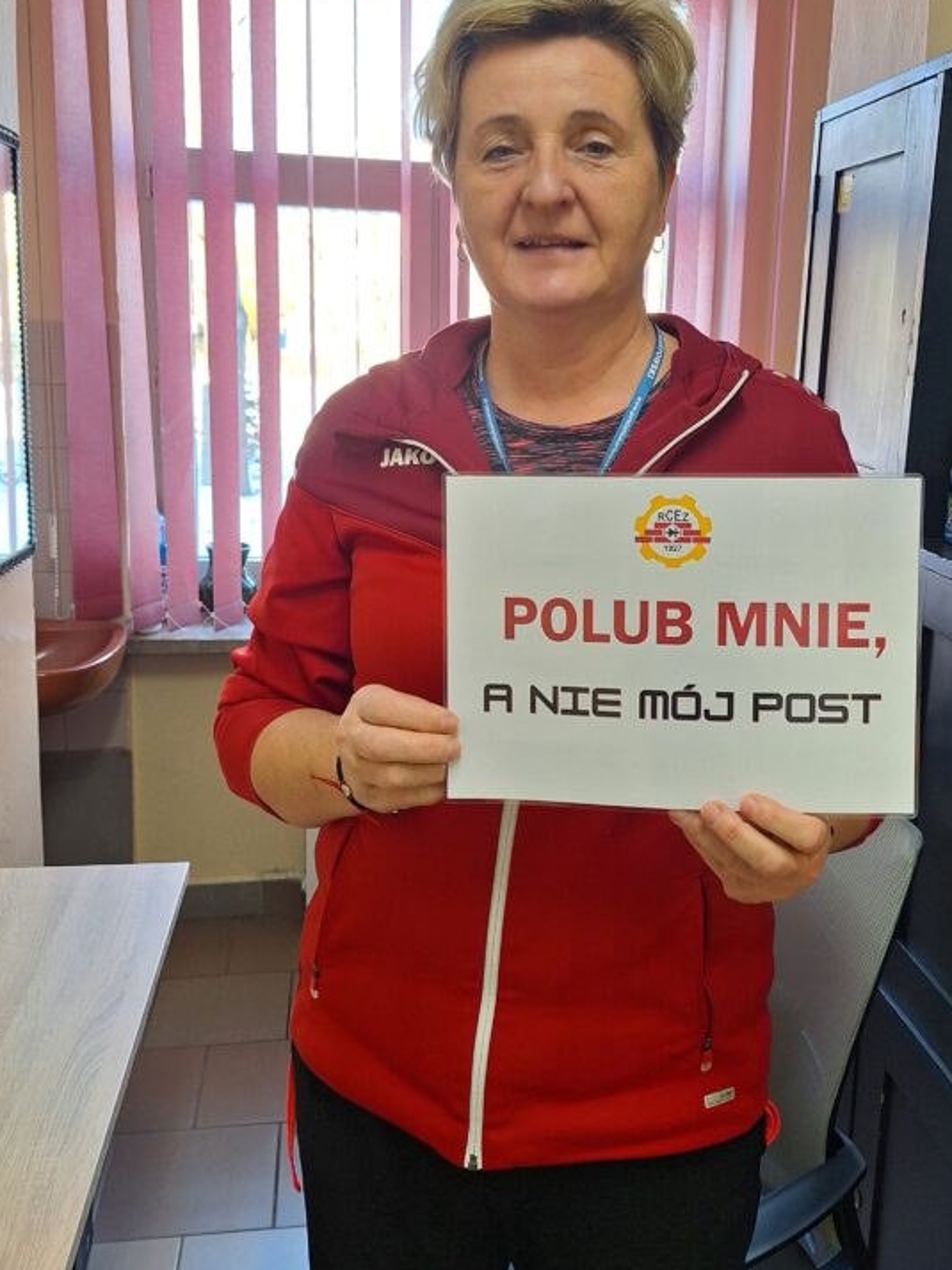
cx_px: 571
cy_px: 544
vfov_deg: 55.2
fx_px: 1211
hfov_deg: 42.7
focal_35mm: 33
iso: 64
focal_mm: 5.54
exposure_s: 1/50
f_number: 1.8
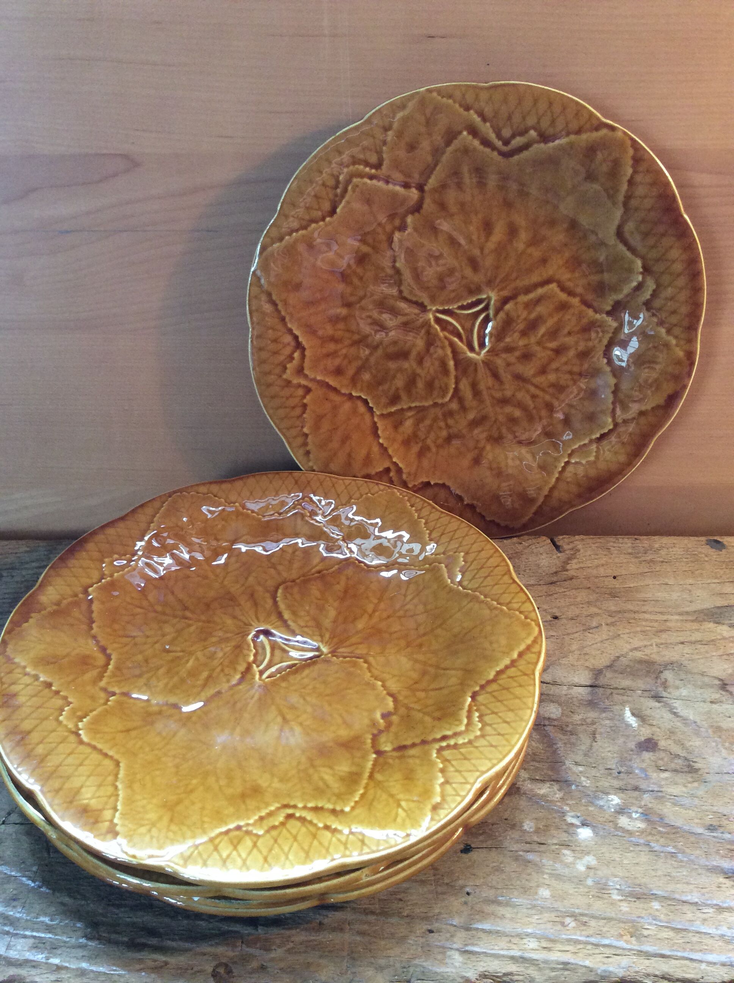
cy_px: 492
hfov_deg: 44.1
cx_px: 367
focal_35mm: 32
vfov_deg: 56.9
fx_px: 907
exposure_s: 1/25
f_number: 2.4
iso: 100
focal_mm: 3.3
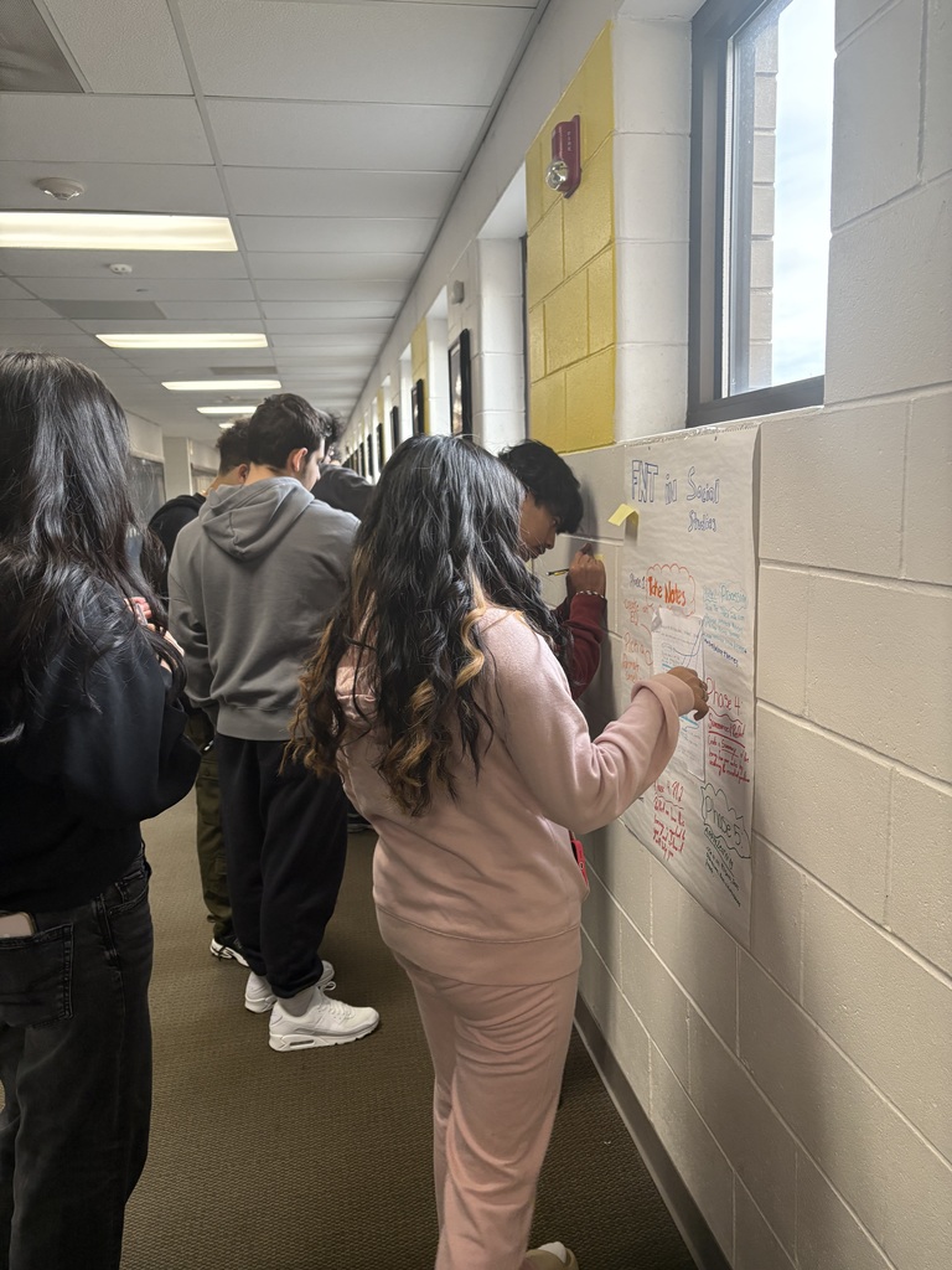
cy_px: 635
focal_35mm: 26
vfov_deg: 67.3
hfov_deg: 53.1
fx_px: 953
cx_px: 476
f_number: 1.6
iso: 200
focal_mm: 5.96
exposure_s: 1/60
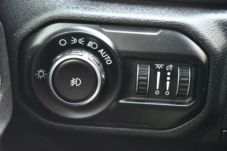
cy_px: 76
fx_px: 397
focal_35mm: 63
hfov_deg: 31.9
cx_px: 114
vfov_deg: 21.5
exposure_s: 1/60
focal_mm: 42
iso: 10000
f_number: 5
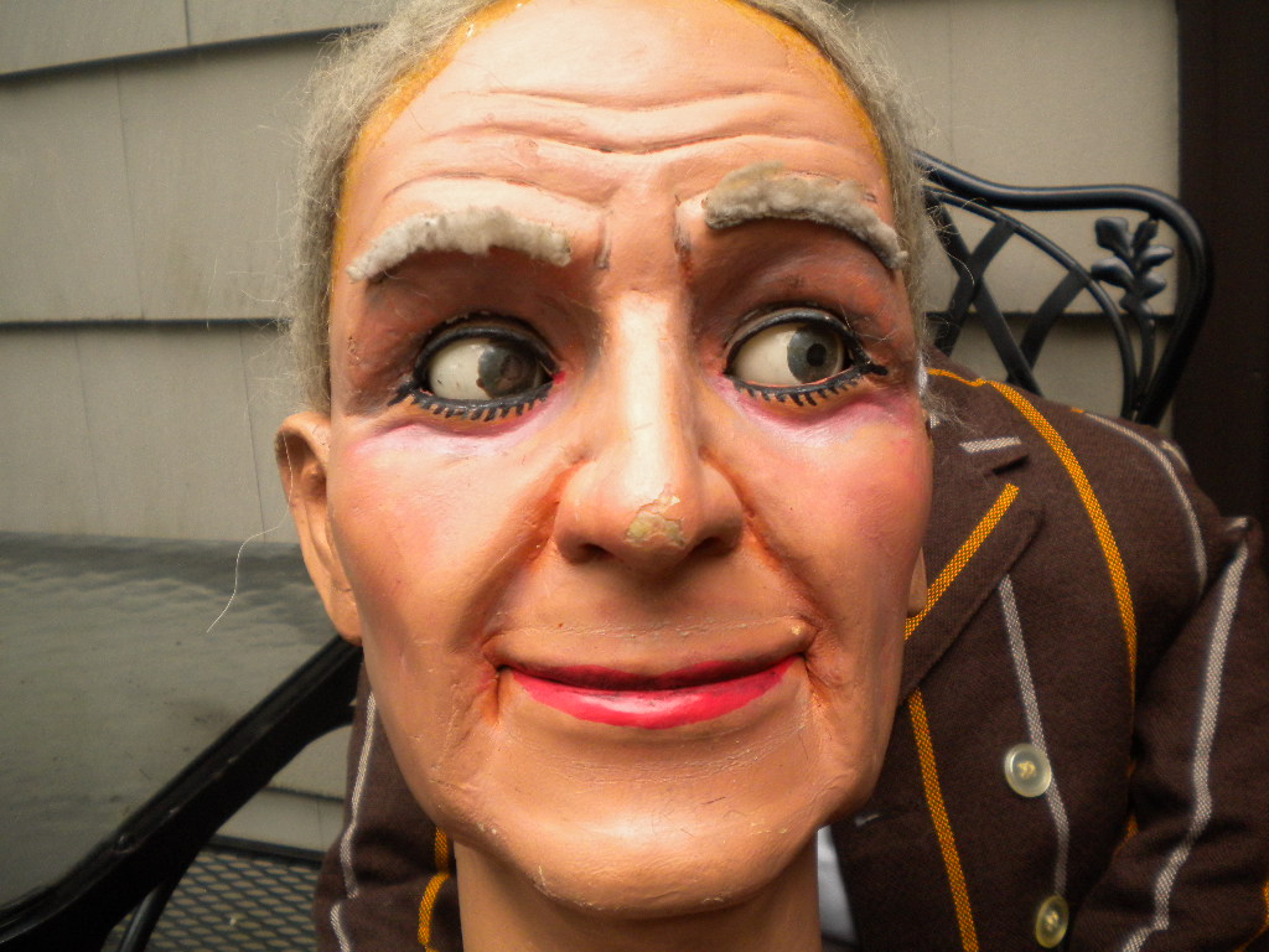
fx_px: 1283
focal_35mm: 35
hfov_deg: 52.6
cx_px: 634
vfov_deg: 40.7
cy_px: 476
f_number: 3.1
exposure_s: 1/486
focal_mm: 6.3
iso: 246
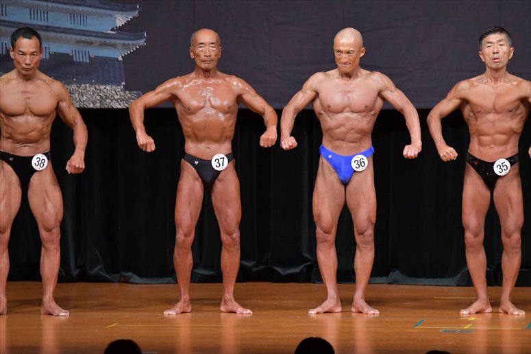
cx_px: 266
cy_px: 177
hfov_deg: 7.2
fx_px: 4202
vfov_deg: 4.8
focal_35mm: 285
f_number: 5.6
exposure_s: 1/400
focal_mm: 190
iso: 5000
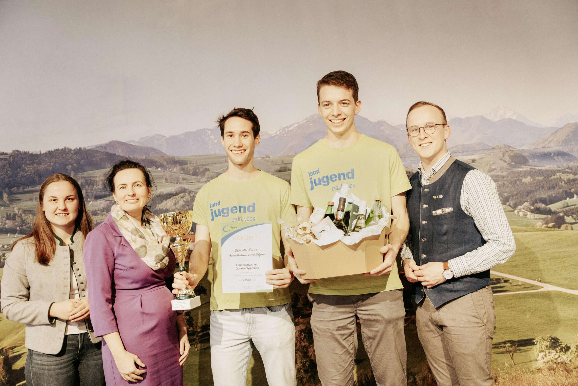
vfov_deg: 32.6
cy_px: 193
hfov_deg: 47.3
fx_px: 660
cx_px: 289
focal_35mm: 41
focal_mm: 41.1
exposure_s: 1/200
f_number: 2.8
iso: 500
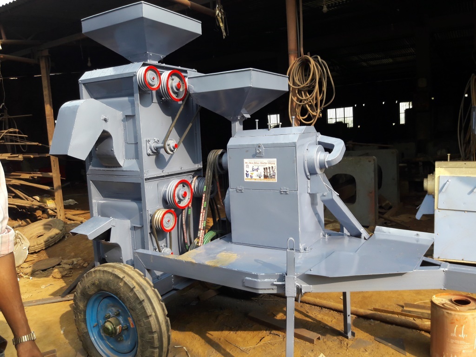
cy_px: 178
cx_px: 238
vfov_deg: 49.7
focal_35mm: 28
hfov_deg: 63.4
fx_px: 385
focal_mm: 3.7
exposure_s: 1/362
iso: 40
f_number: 1.9
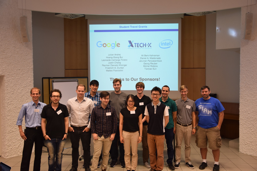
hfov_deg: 51.3
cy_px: 86
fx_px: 268
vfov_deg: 35.5
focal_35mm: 38
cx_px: 128
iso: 720
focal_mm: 25
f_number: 4
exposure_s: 1/60
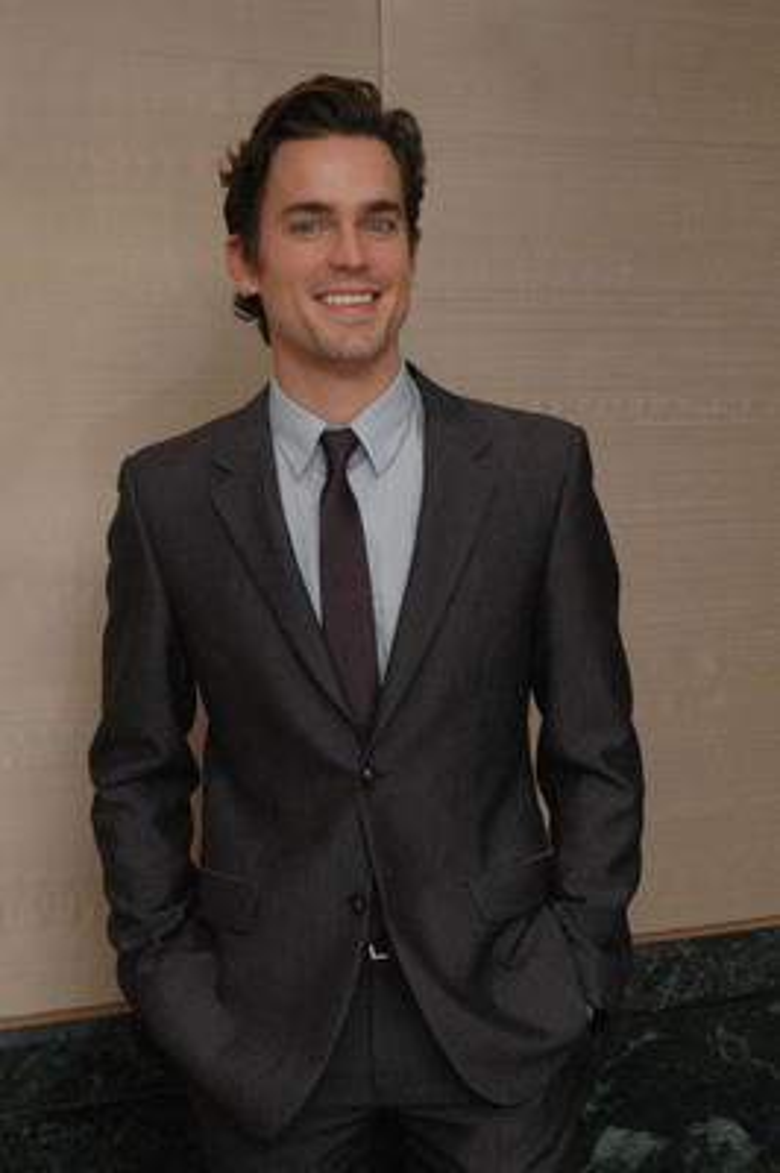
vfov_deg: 38.9
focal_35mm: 51
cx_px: 390
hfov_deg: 26.4
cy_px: 586
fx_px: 1660
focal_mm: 34
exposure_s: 1/160
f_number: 10
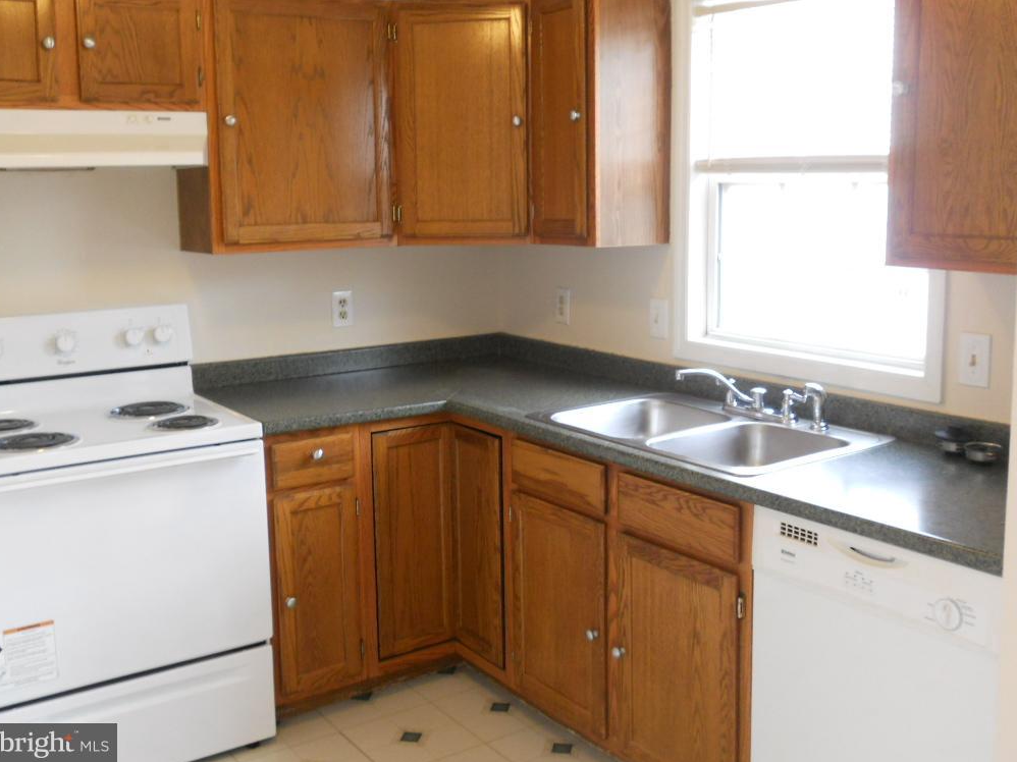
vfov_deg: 36.8
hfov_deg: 47.9
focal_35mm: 39
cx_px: 512
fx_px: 1146
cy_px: 374
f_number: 3.9
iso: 250
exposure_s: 1/30
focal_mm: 6.9
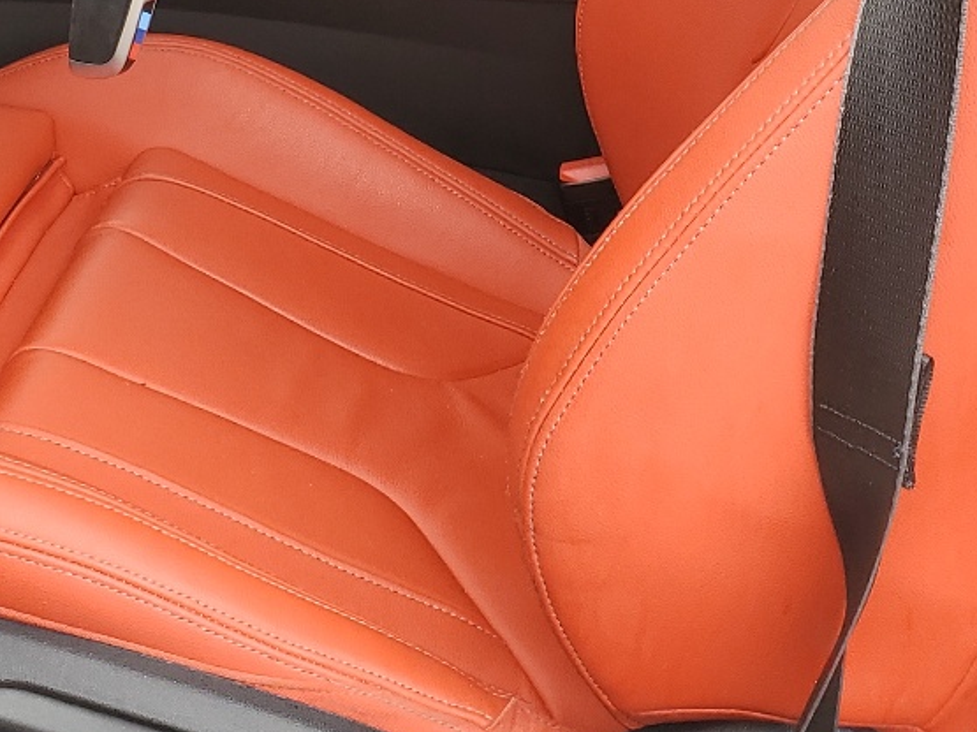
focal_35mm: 75
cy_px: -192
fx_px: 2116
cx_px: 505
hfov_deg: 26.0
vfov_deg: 18.4
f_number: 1.5
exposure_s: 1/455
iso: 50
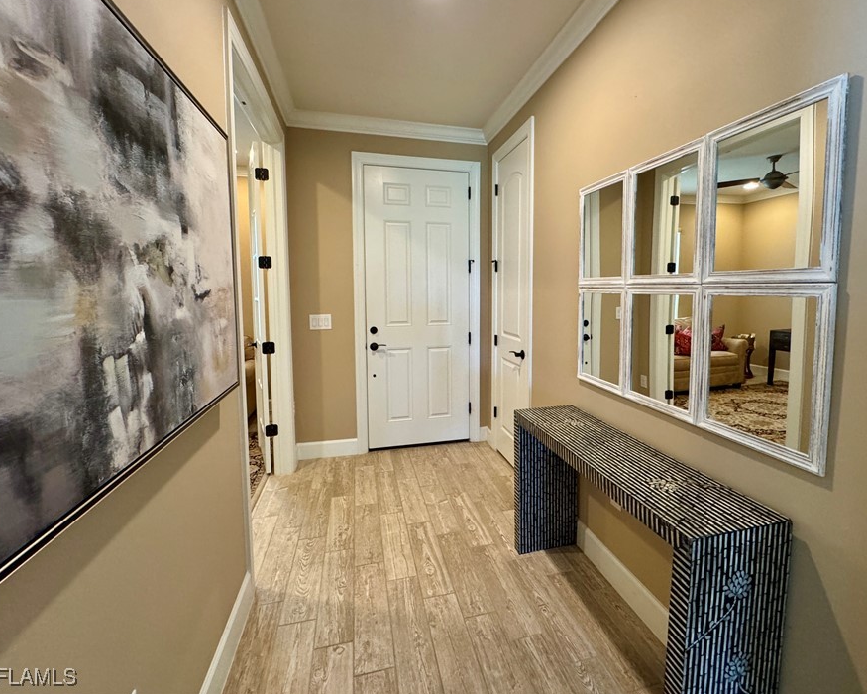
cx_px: 463
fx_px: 411
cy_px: 318
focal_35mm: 16
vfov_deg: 80.2
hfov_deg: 93.0
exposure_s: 1/60
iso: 400
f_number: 2.2
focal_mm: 2.22
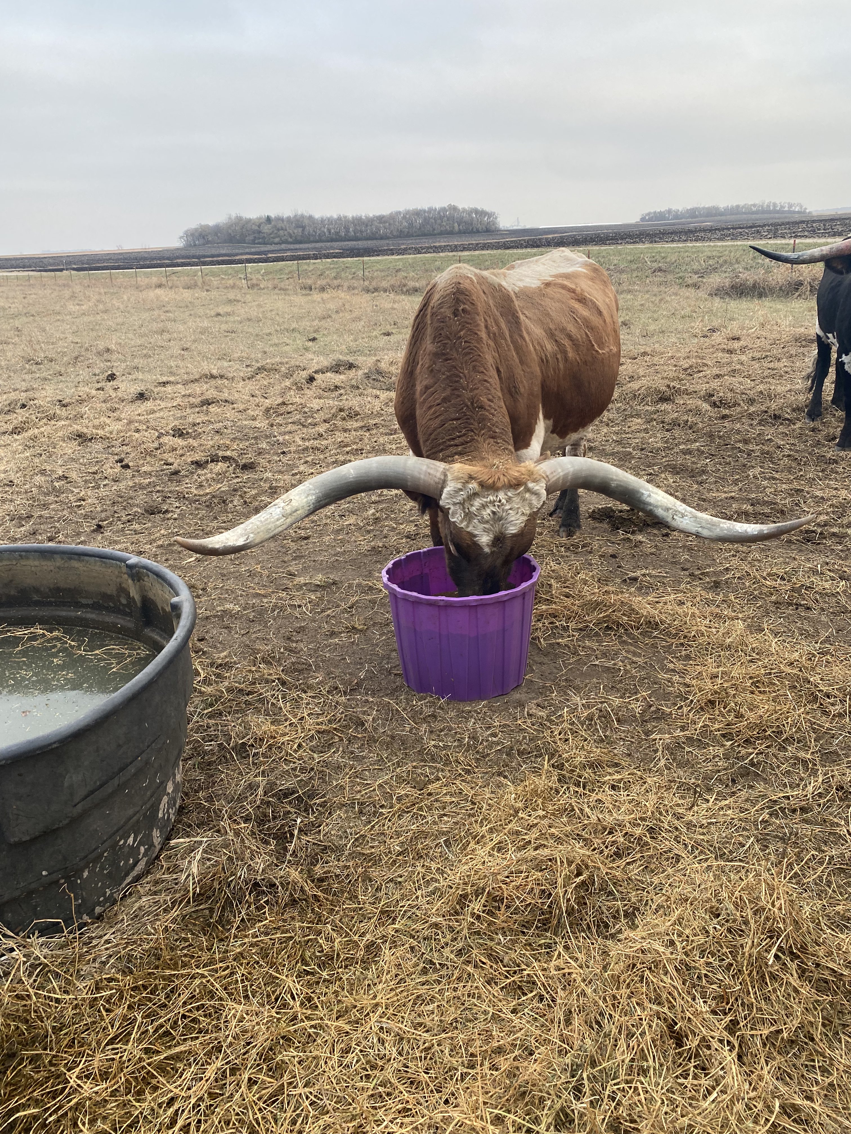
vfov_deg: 67.3
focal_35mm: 26
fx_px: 852
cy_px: 567
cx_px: 426
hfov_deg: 53.1
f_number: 1.8
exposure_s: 1/121
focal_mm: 4.25
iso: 50
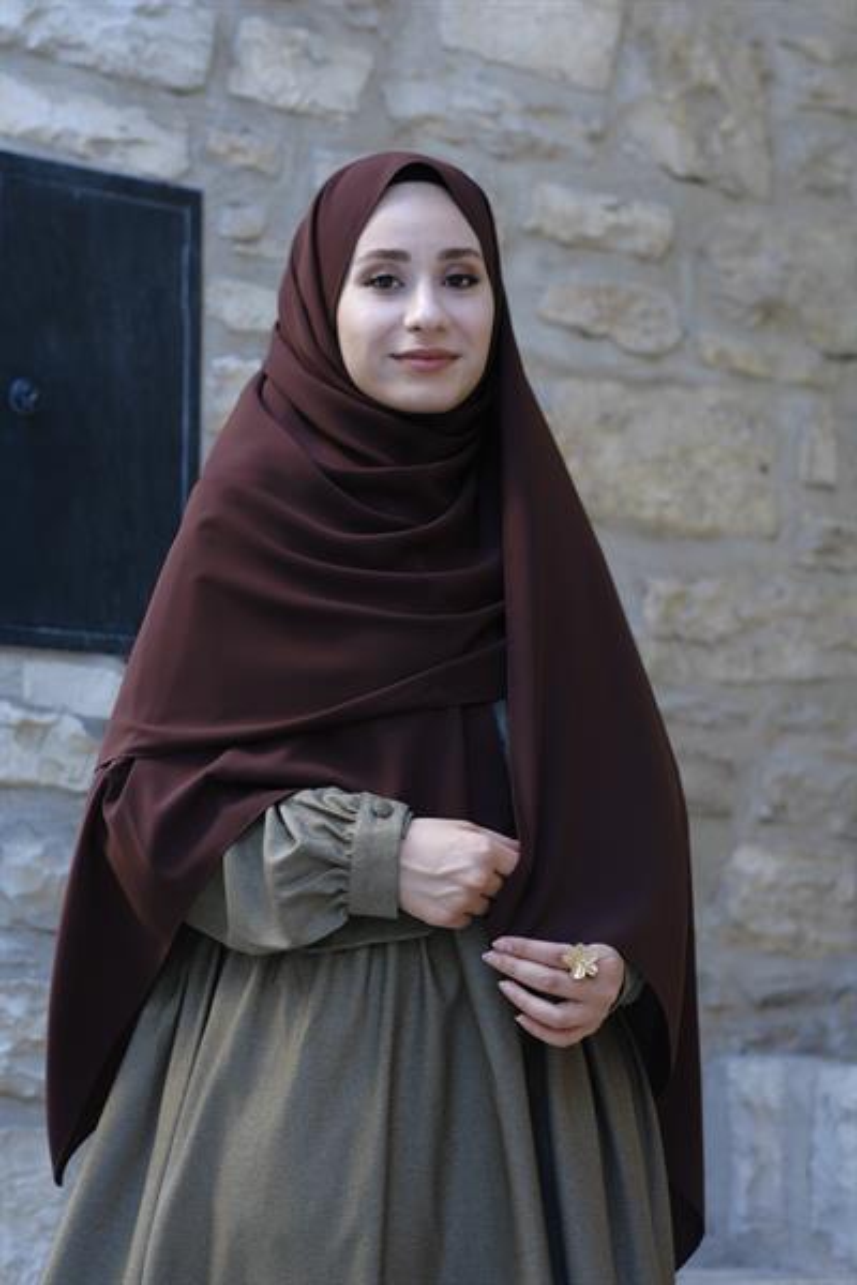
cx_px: 428
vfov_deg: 24.2
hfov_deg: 16.3
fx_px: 2999
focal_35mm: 84
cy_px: 642
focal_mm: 56
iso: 125
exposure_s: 1/60
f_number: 2.8
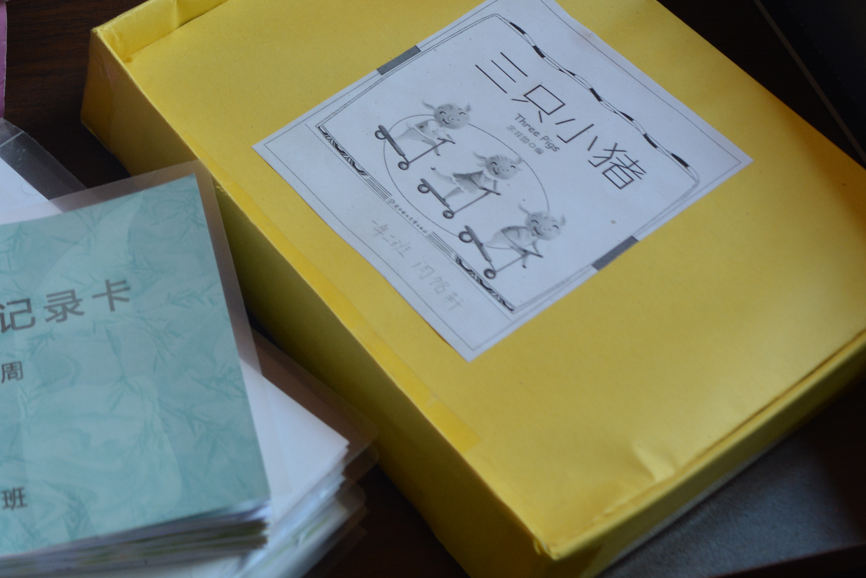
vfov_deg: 18.5
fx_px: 1684
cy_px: -94
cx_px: 13
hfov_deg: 27.3
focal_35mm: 70
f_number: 5.6
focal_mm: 20
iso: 320
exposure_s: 1/125
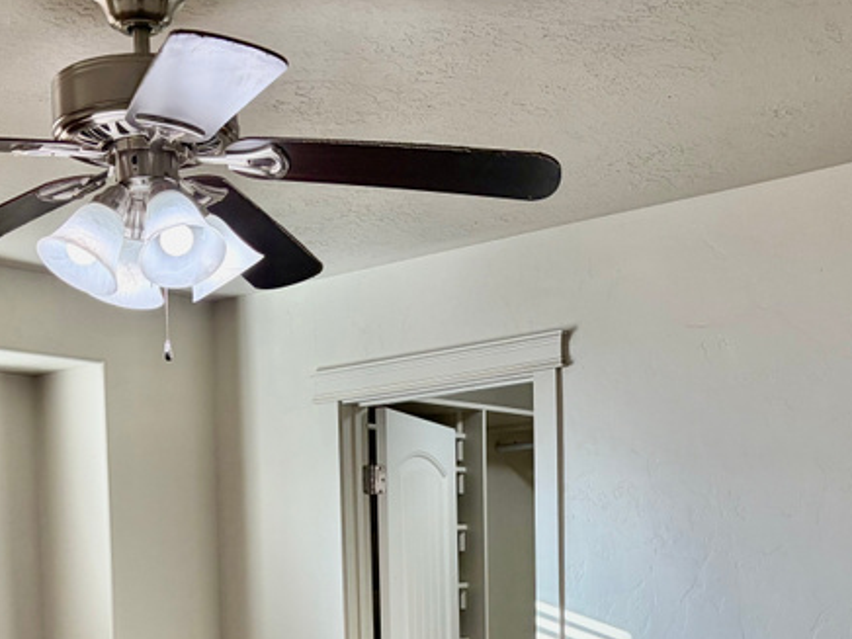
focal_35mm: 61
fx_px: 1501
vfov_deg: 22.7
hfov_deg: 31.6
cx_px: 350
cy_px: 694
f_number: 1.6
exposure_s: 1/163
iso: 125
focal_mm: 5.96
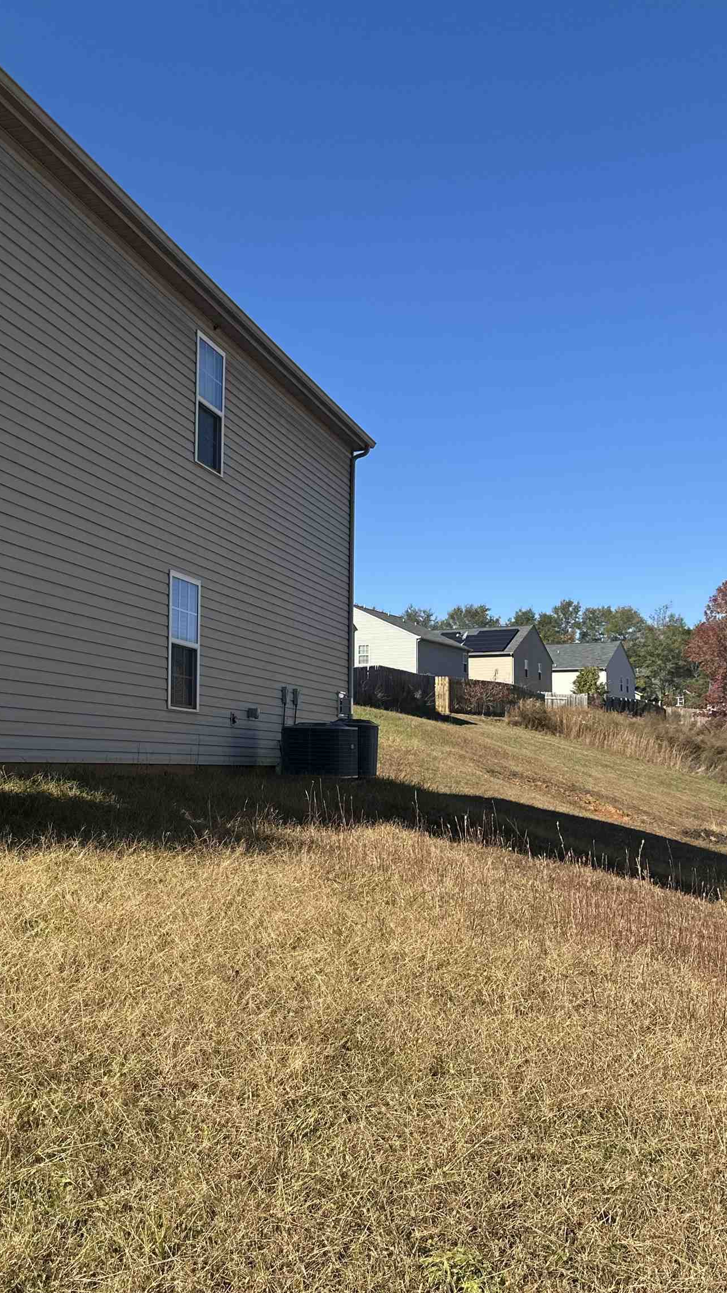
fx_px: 1199
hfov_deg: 32.0
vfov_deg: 56.6
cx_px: 69
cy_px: 648
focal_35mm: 35
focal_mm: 6.86
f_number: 1.78
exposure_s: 1/3247
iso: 80
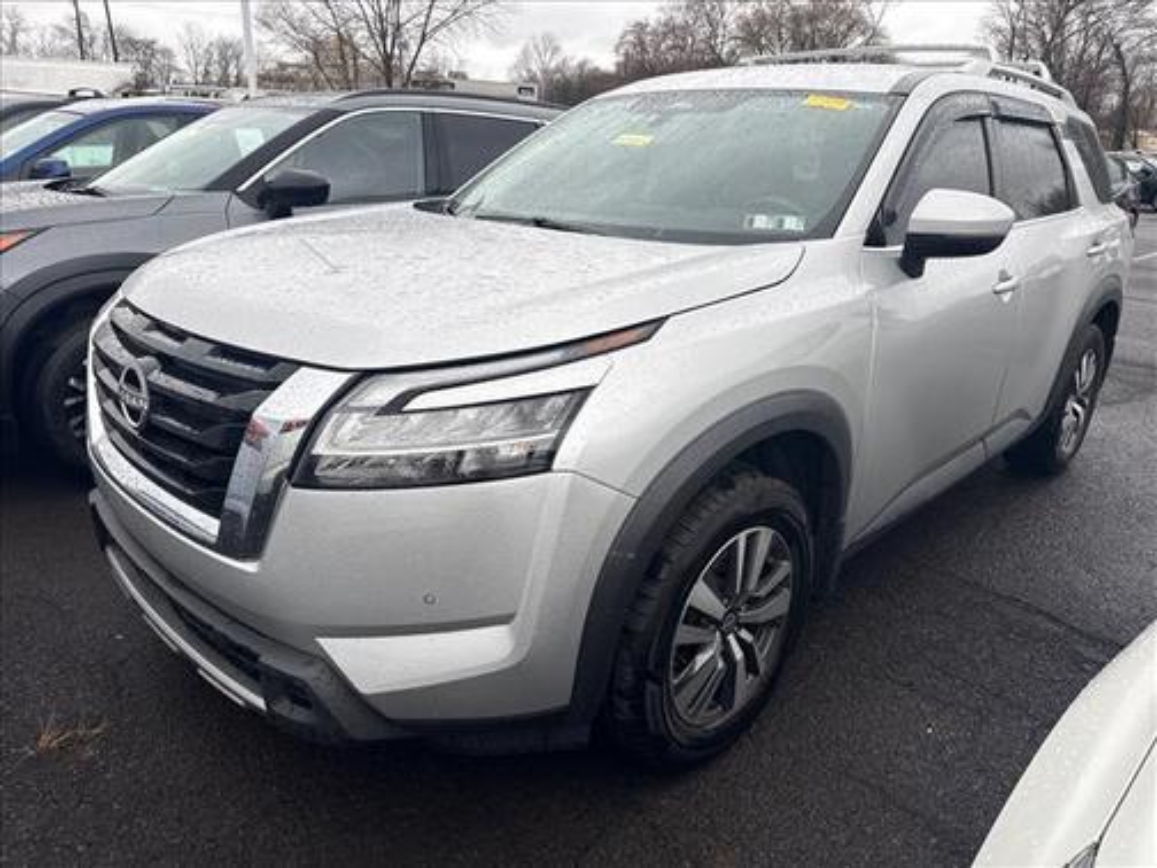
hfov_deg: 71.6
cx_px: 578
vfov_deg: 56.8
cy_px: 434
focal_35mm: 24
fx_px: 802
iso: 80
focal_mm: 6.76
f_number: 1.78
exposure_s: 1/622
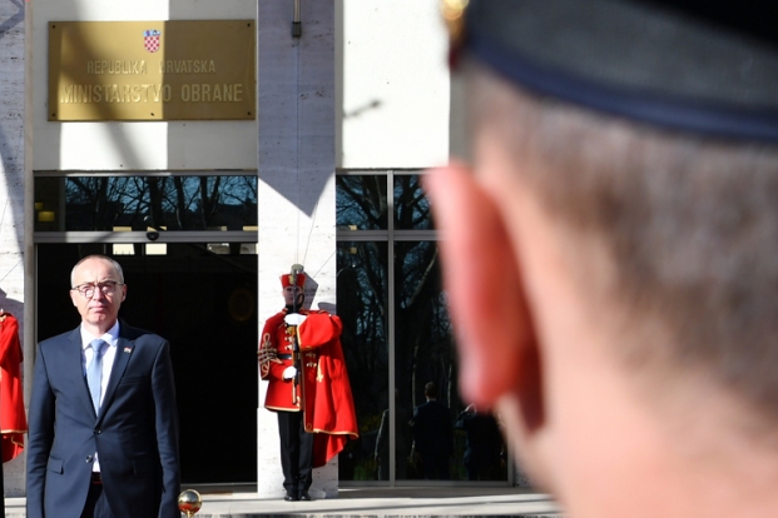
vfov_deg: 11.8
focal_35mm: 116
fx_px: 2507
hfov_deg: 17.4
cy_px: 250
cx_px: 86
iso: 100
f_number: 6.3
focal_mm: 36
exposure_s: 1/400
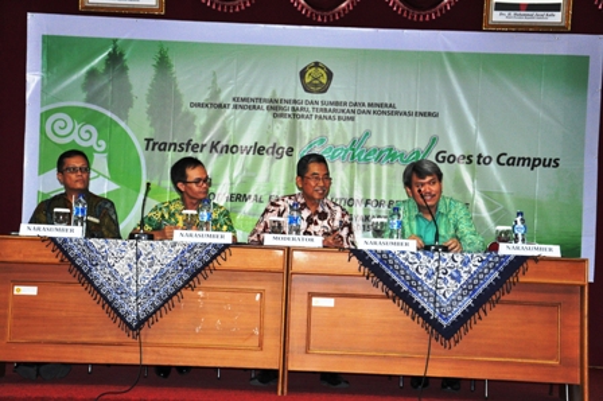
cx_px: 302
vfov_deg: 18.9
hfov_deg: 28.1
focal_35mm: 72
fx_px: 1205
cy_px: 200
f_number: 4.8
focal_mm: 48
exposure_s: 1/60
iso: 1600
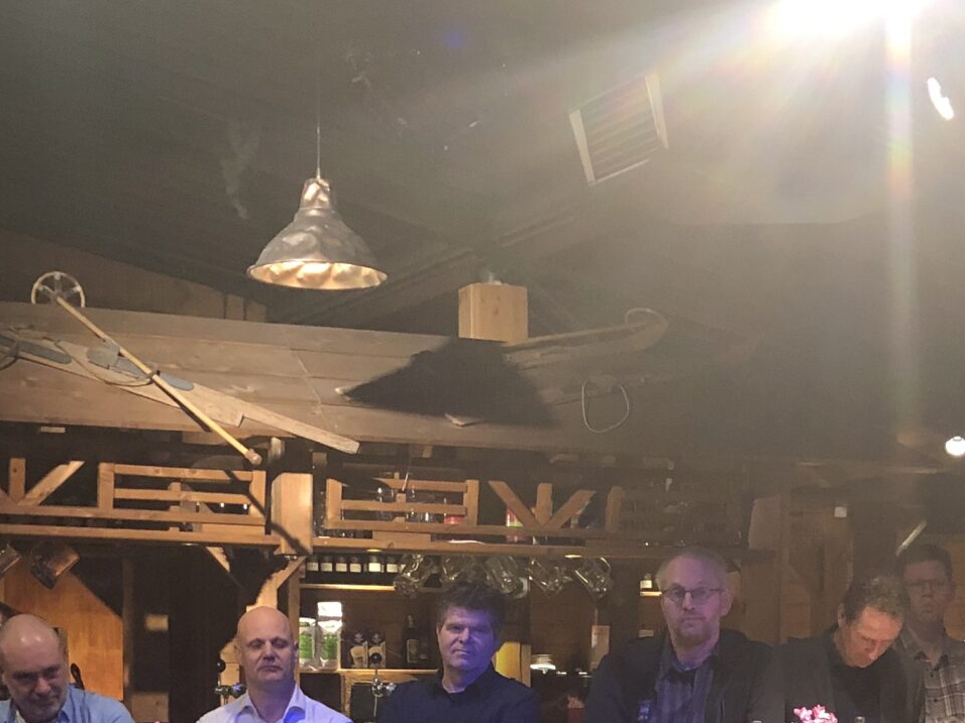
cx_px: 661
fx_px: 2091
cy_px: 839
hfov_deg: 25.8
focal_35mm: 75
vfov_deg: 18.7
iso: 100
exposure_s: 1/17
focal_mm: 3.99
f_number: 1.8
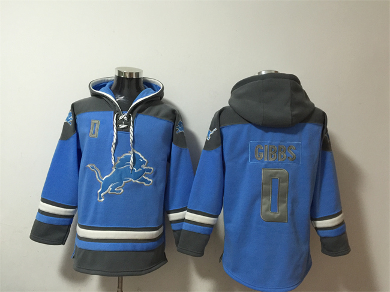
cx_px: 195
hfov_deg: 61.7
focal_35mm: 29
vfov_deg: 48.2
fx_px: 327
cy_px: 146
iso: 125
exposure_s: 1/10
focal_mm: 4.15
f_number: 2.2
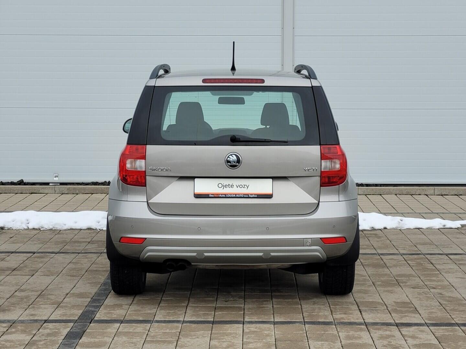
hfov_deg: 25.7
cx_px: 233
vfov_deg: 19.4
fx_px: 1023
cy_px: 174
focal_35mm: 76
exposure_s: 1/60
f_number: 2.4
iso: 32
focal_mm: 7.12
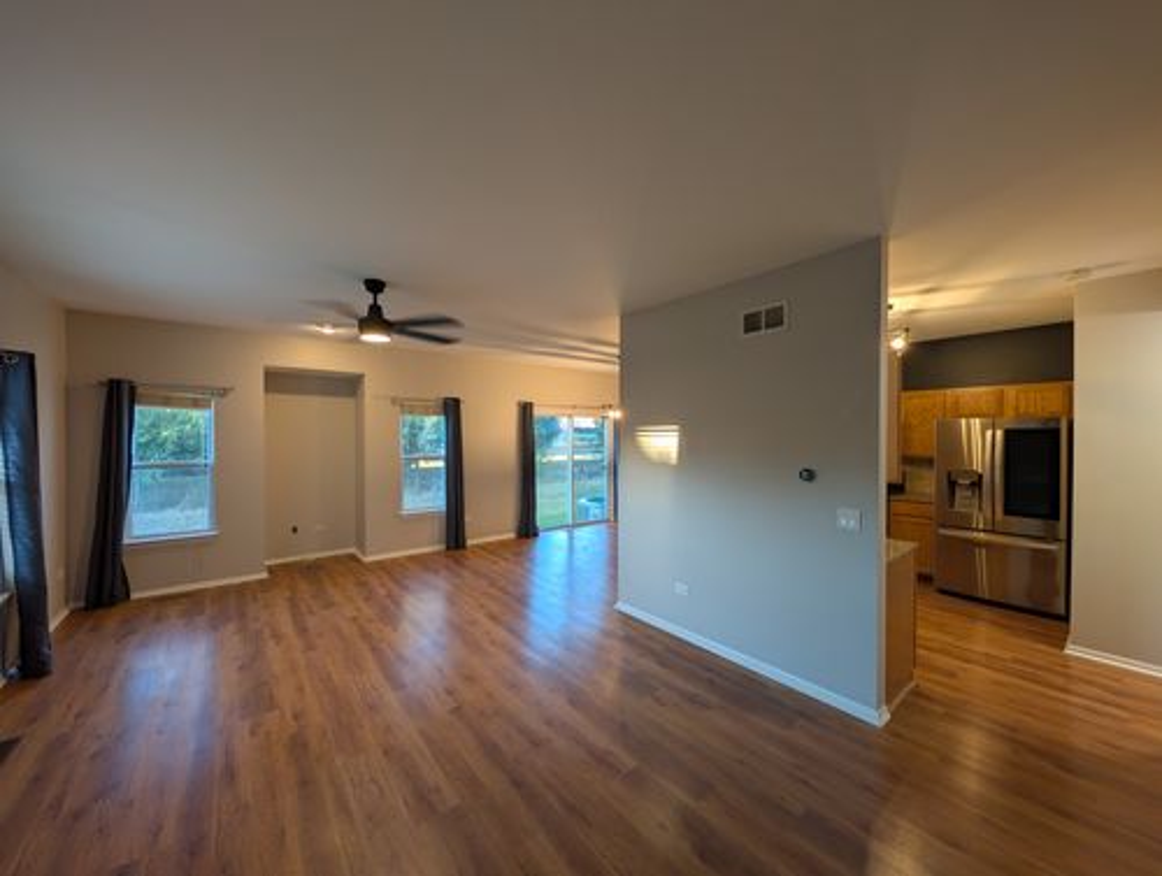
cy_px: 438
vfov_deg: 94.7
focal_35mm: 12
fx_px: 404
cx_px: 581
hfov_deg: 110.4
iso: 56
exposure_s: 1/40
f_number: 1.7
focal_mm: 2.02
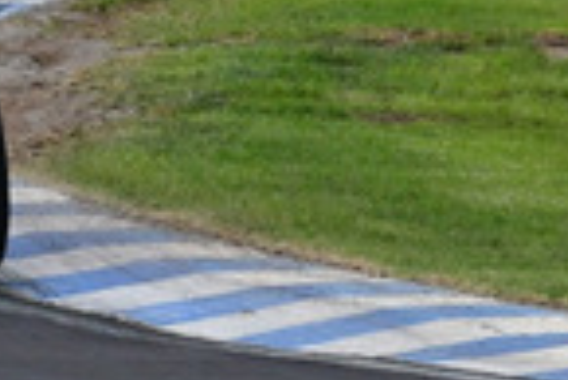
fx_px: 62715
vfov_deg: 0.3
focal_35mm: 3971
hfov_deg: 0.5
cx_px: -282
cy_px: -274
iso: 1000
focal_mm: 480
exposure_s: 1/640
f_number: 11
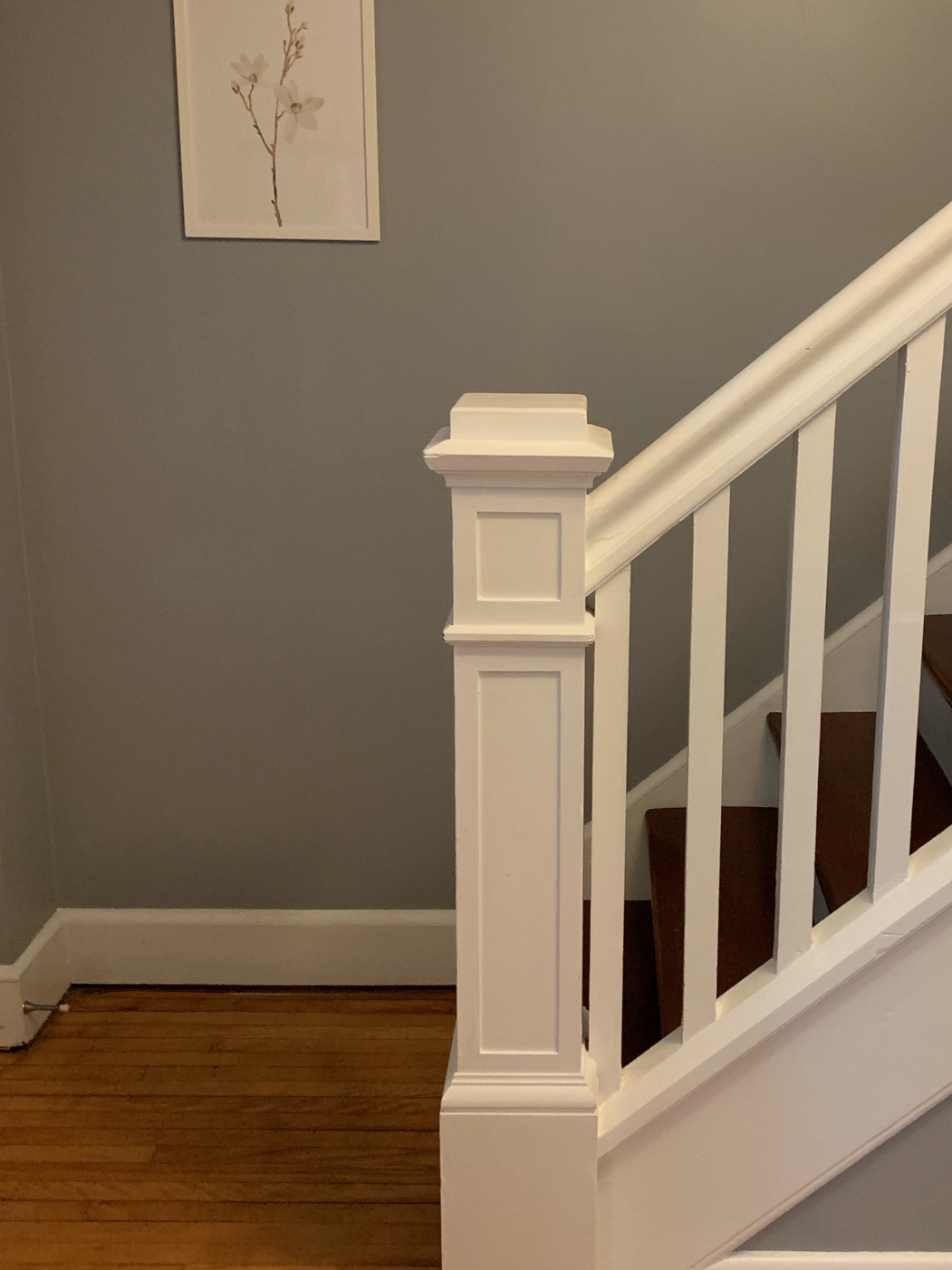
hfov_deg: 37.4
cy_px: 537
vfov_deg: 48.8
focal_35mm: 38
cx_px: 609
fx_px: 1394
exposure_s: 1/30
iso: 500
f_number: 1.8
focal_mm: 4.25
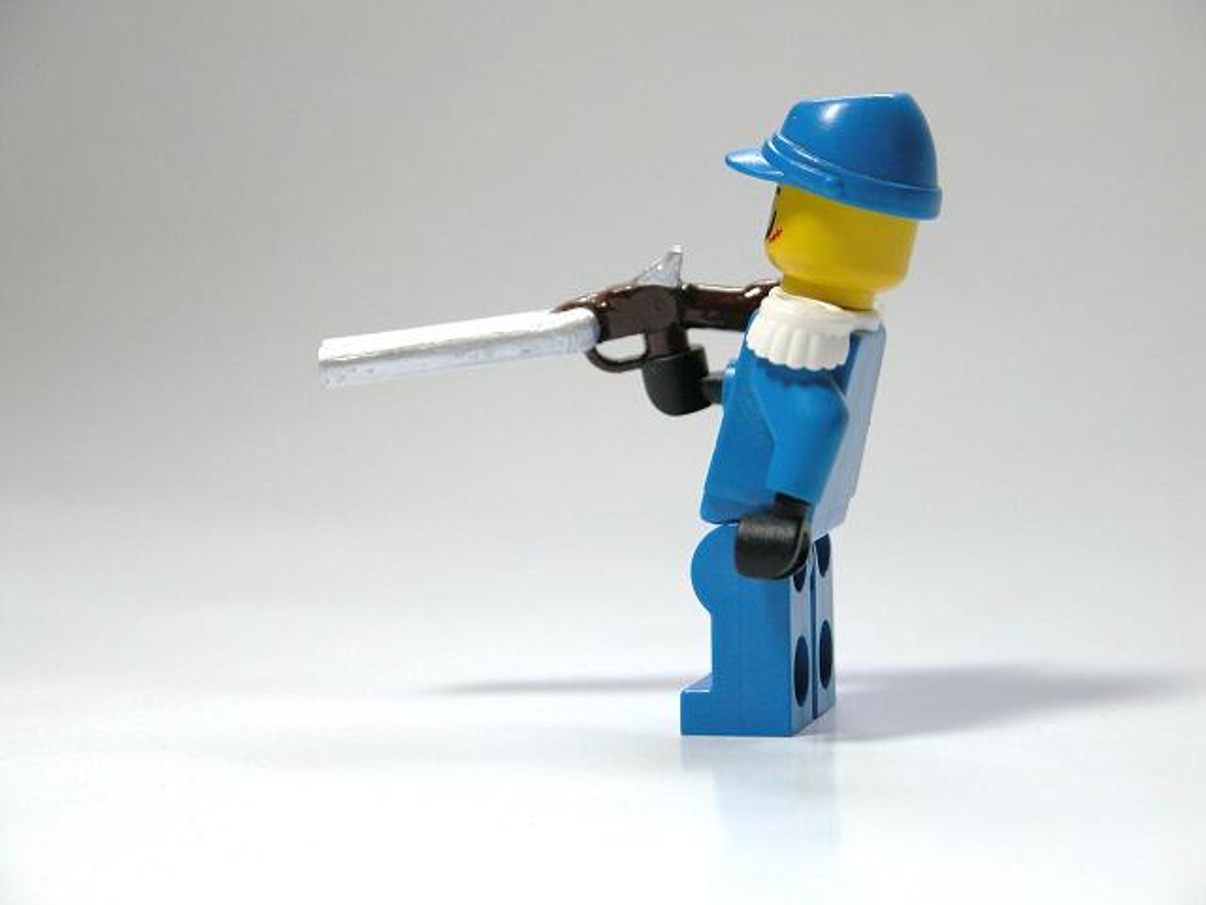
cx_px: 603
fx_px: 4738
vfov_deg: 10.9
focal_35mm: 136
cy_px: 452
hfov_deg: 14.5
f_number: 3.8
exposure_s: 1/74.4
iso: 100
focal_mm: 34.7
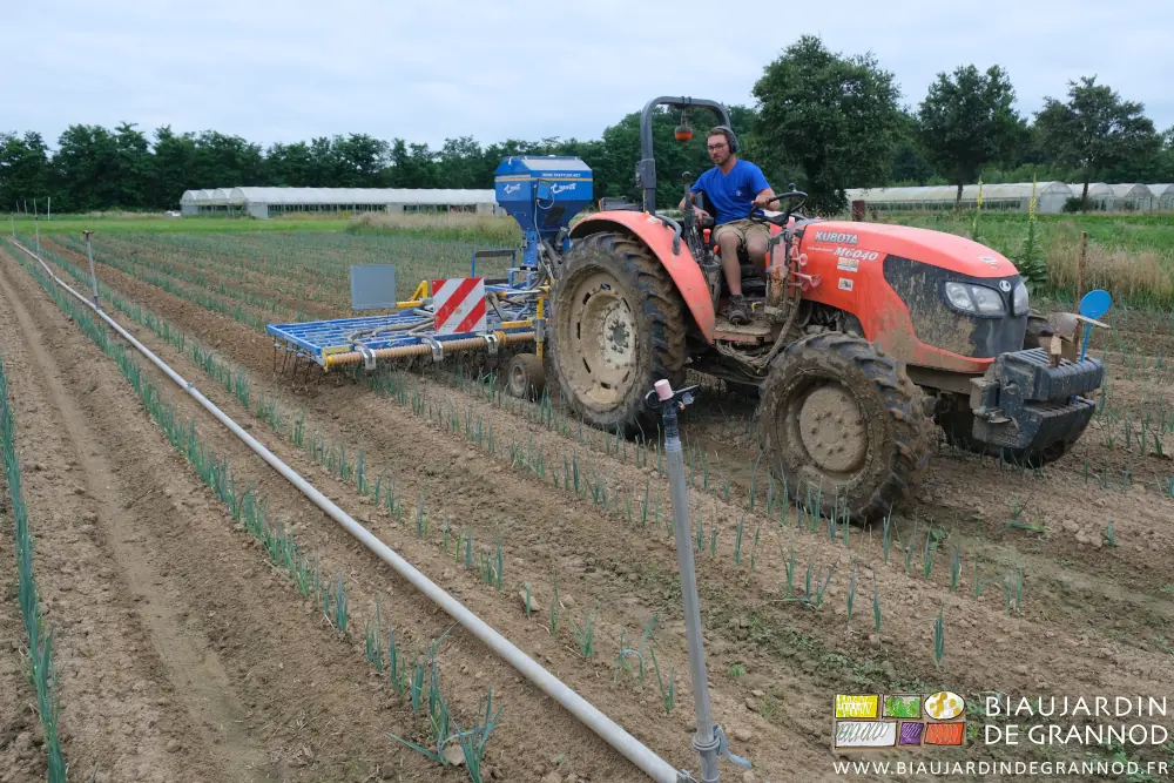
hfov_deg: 67.4
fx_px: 881
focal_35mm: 27
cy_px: 392
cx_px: 587
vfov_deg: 47.9
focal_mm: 18
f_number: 5.6
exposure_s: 1/280
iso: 320
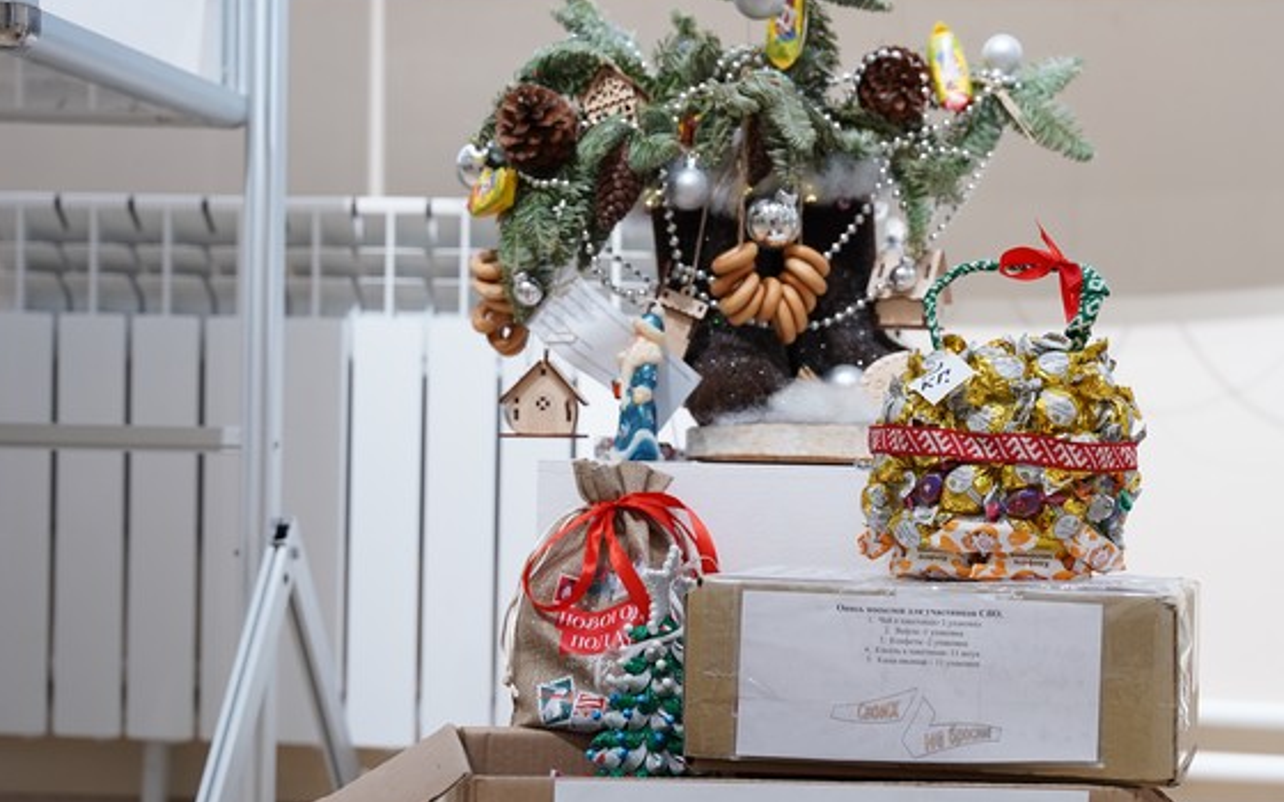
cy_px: 485
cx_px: 862
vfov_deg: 20.2
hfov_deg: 31.5
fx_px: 2255
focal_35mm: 64
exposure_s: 1/125
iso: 1000
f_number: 3.5
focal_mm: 44.3
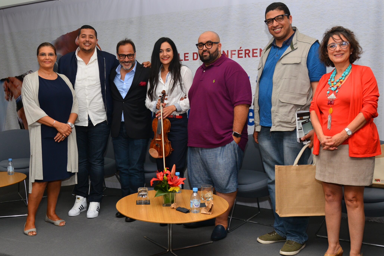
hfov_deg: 54.2
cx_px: 164
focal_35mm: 35
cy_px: 117
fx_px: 373
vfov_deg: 37.8
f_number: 6.7
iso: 800
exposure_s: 1/125
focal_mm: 28
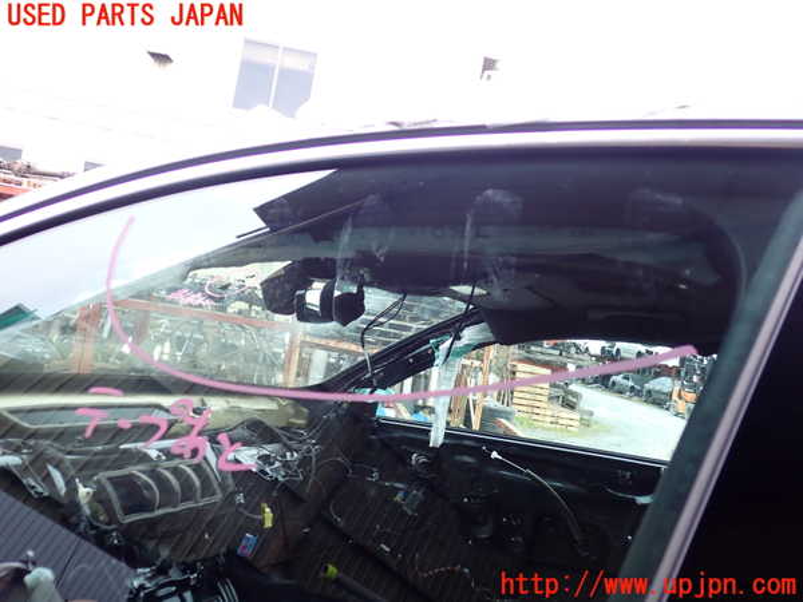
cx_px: 402
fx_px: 696
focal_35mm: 30
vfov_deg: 46.8
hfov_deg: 60.0
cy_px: 301
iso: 125
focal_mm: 5.4
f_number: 2.3
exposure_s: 1/125
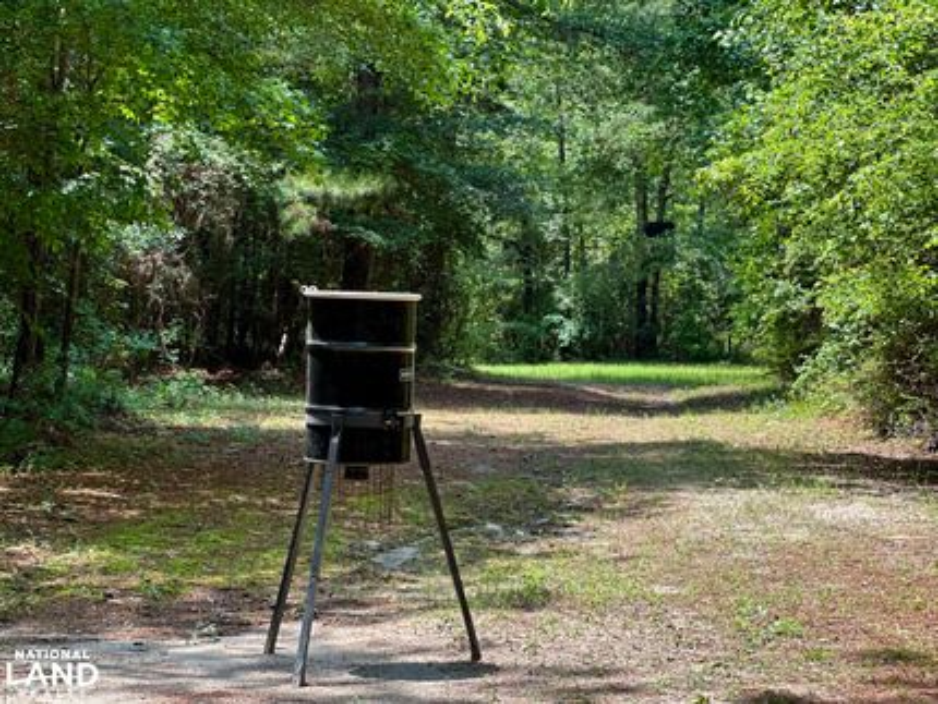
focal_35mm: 77
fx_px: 2088
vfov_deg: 19.2
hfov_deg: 25.3
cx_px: 469
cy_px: 352
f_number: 2.8
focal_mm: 9
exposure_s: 1/121
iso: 32
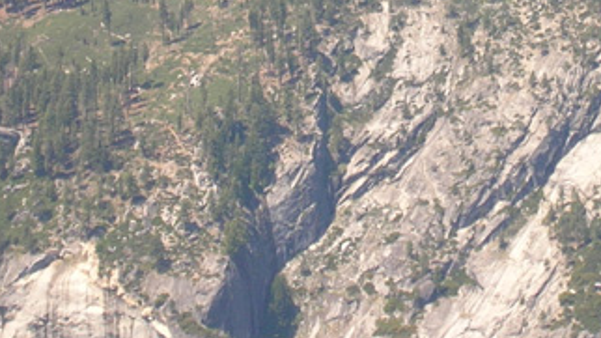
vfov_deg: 4.3
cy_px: -72
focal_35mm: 284
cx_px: 487
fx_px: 4525
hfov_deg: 7.6
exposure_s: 1/222
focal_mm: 17.4
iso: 50
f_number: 4.9
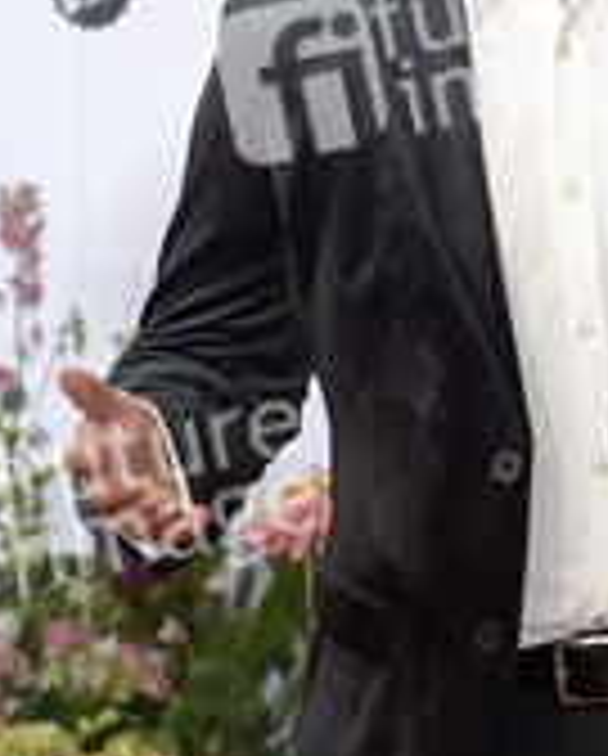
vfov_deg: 7.9
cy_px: 284
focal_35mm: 245
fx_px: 5496
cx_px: 576
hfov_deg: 6.3
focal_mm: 110
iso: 640
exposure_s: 1/250
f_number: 5
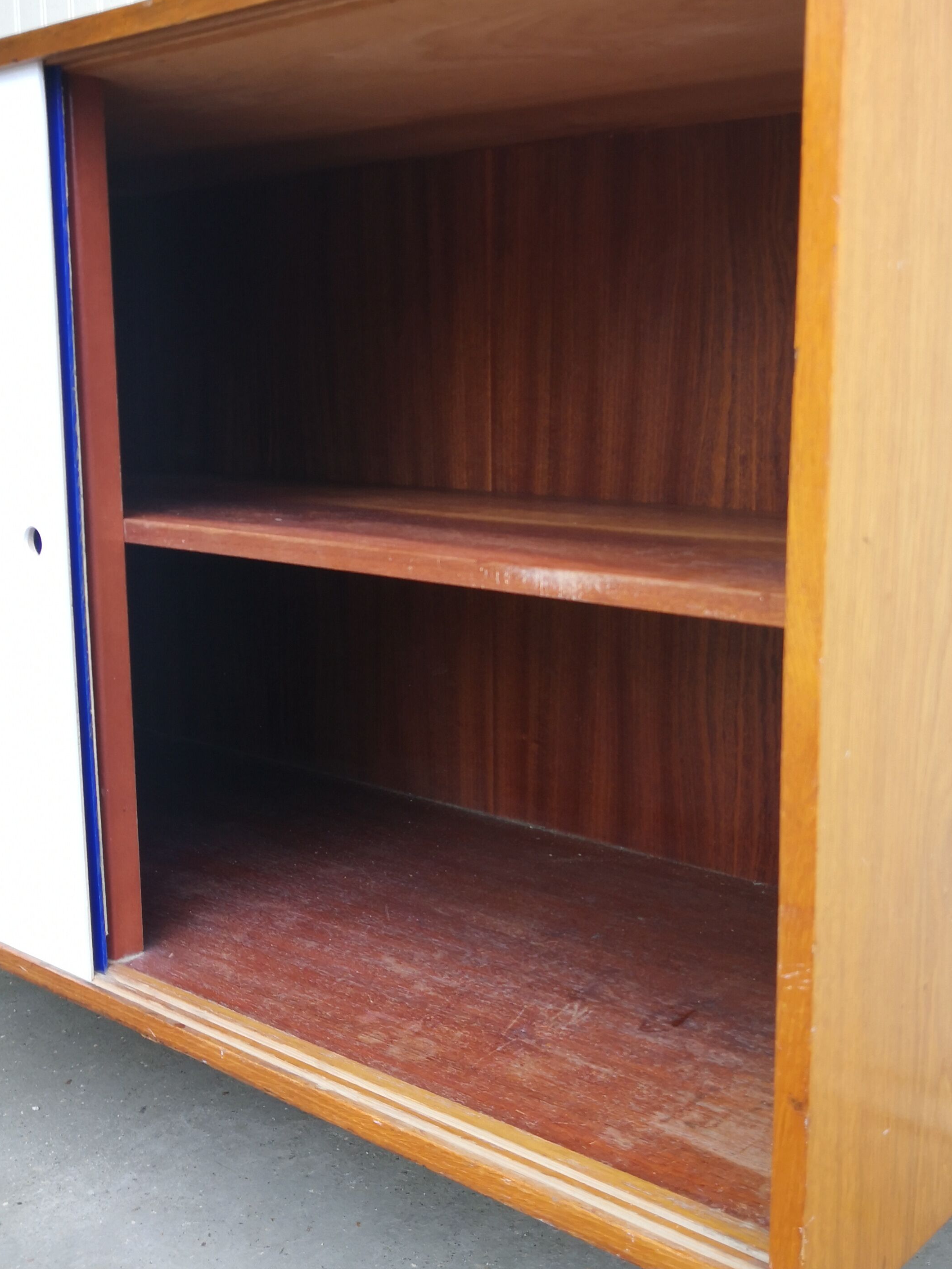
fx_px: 1393
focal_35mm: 38
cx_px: 603
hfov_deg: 37.5
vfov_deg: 49.0
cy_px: 630
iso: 64
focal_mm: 3.95
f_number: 1.6
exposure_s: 1/100
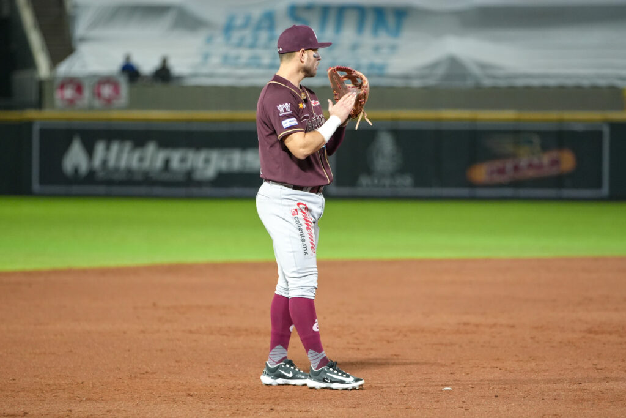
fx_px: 2956
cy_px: 209
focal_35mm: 170
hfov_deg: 12.1
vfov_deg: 8.1
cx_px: 313
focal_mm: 170
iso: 3200
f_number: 2.8
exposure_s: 1/1250
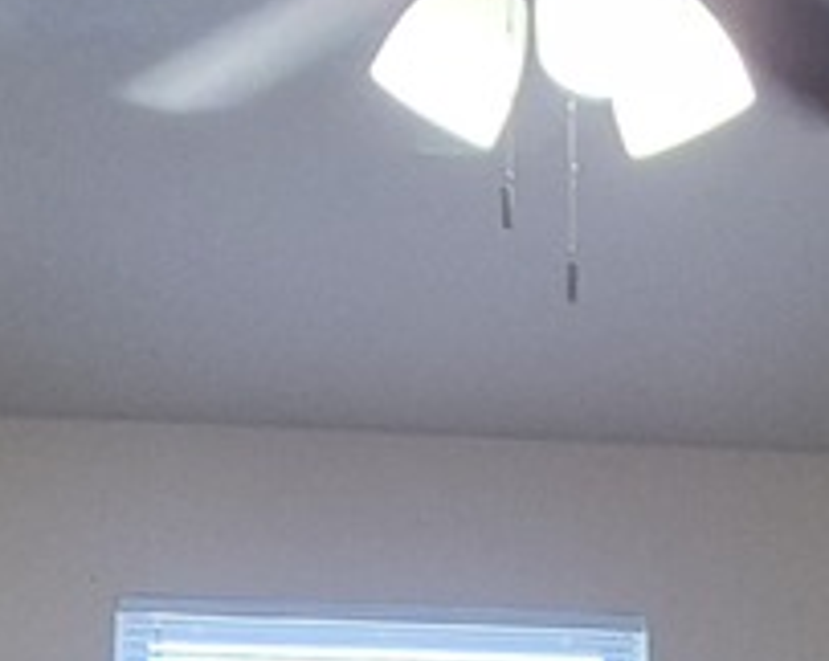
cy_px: 1094
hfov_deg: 21.2
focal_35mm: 90
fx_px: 2206
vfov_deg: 15.3
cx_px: 580
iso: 200
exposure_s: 1/60
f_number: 2.2
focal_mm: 1.74
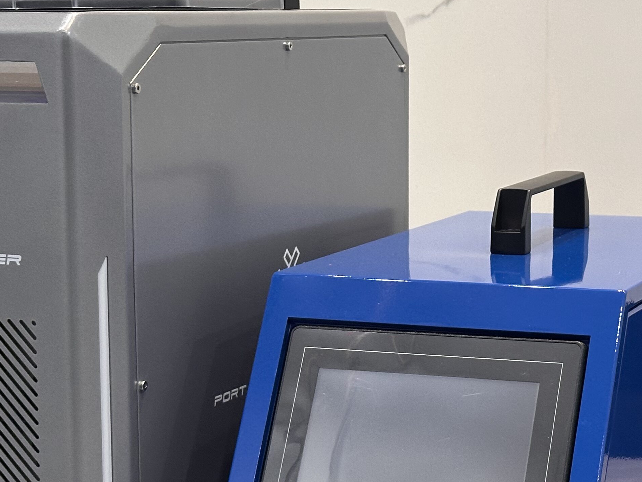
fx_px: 1892
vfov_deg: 14.5
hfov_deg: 19.3
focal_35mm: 102
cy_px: 297
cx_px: 312
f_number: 1.78
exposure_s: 1/50
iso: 250
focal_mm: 6.86
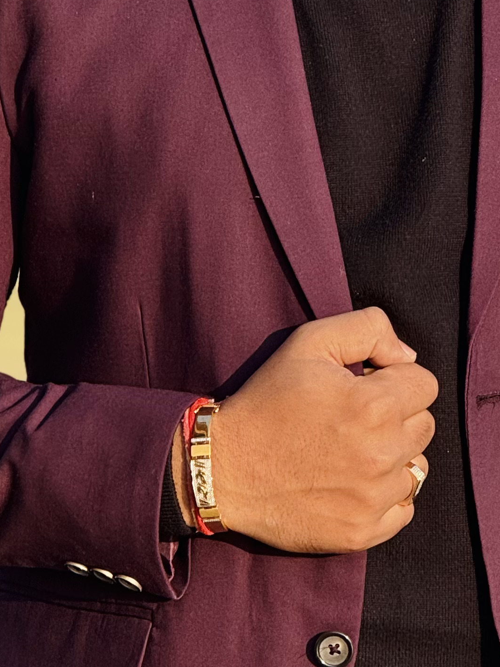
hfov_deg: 4.3
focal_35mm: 343
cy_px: 122
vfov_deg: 5.8
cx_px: 464
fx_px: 6607
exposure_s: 1/333
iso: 50
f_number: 2.8
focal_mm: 15.66
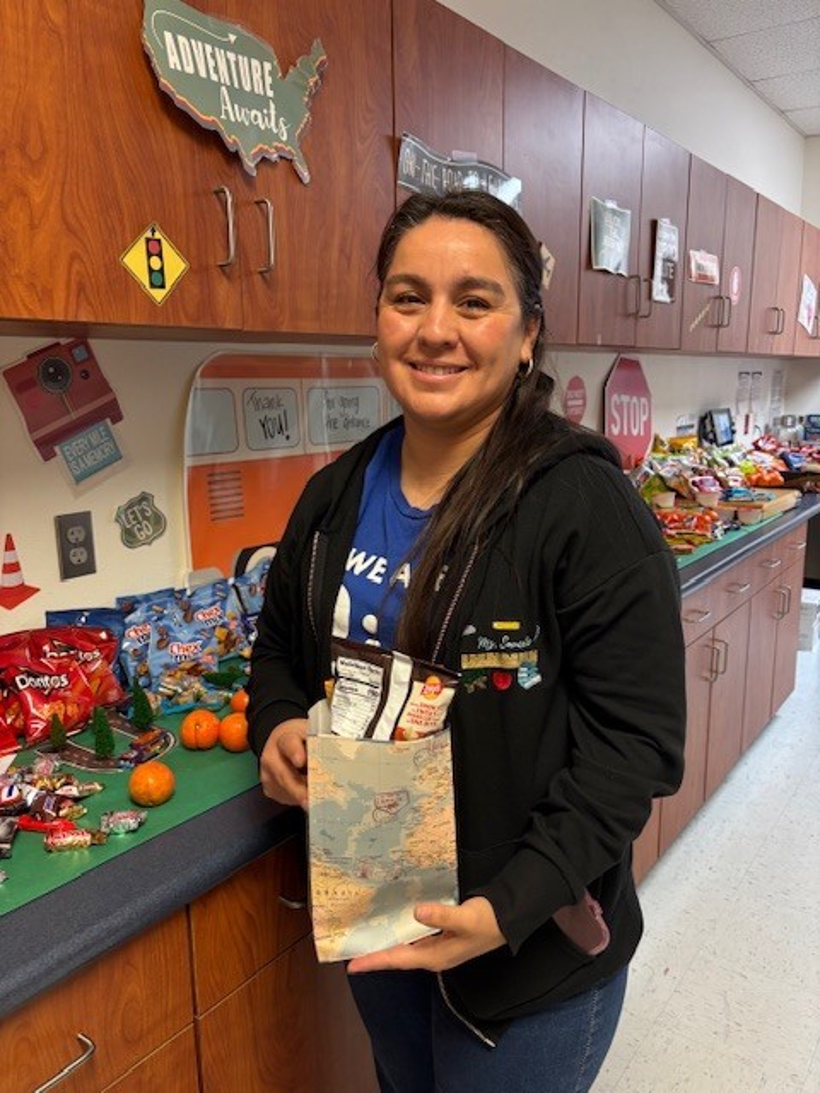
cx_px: 410
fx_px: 821
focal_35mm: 26
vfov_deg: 67.3
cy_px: 546
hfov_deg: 53.1
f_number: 1.6
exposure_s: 1/60
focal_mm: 5.96
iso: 250
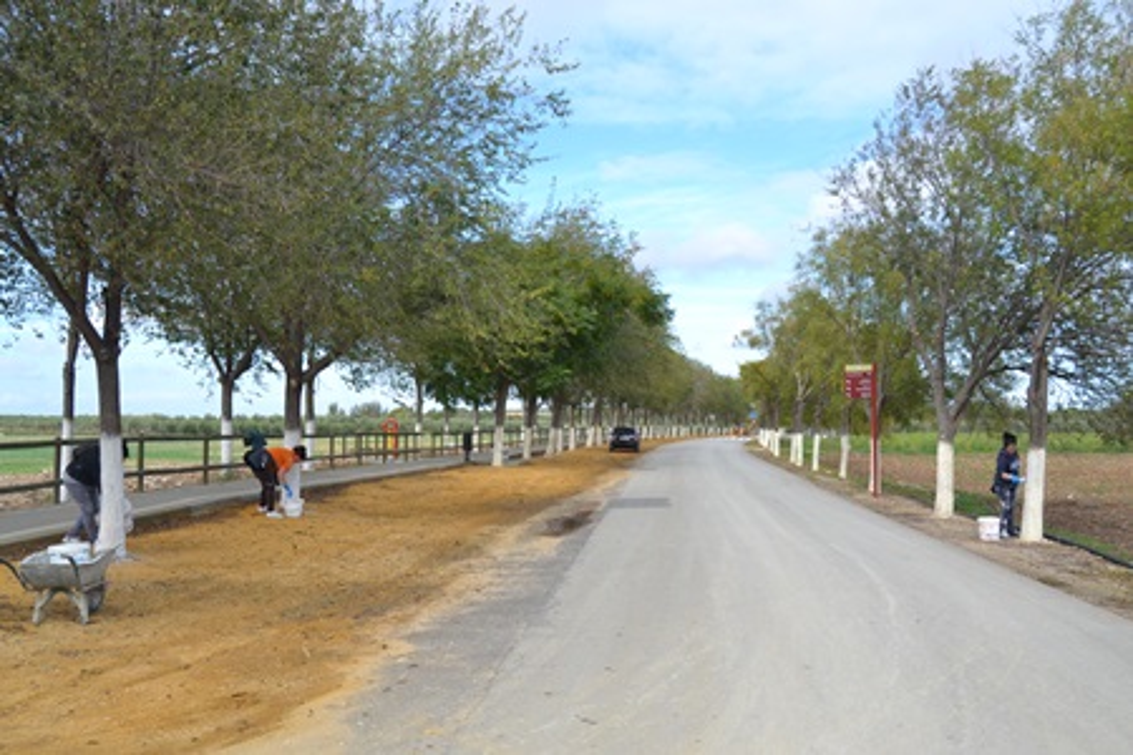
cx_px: 566
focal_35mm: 33
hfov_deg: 57.2
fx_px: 1039
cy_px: 378
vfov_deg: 40.0
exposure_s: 1/200
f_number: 7.1
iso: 100
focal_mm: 22
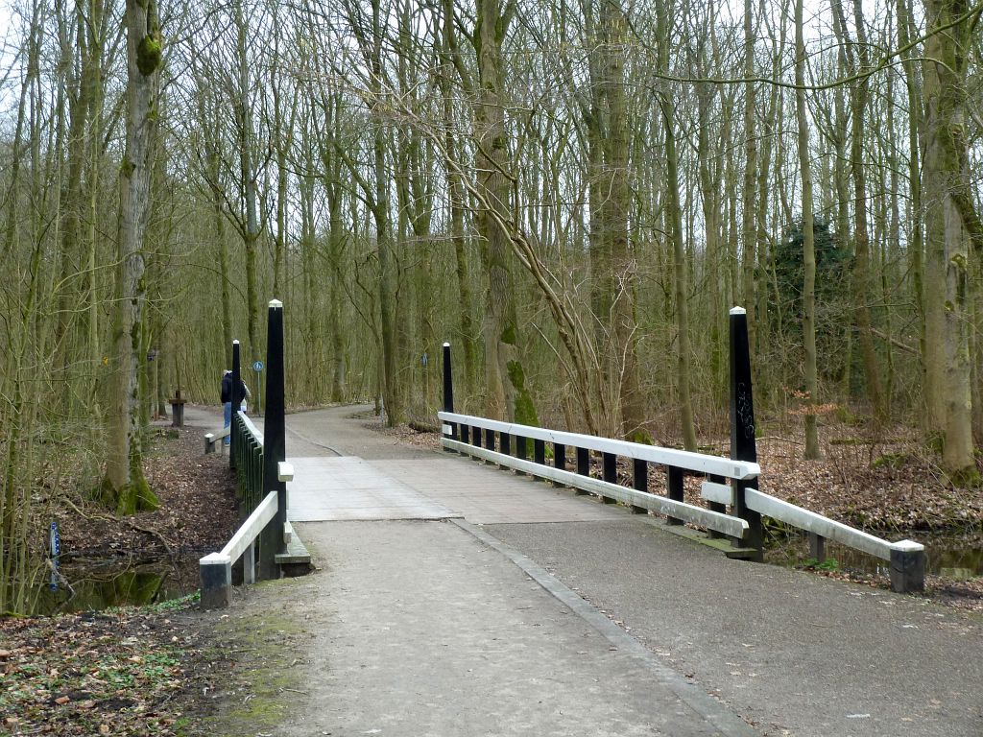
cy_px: 368
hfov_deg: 34.9
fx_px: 1562
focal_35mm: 55
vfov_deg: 26.6
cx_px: 492
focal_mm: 9.1
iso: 80
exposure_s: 1/40
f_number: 3.9
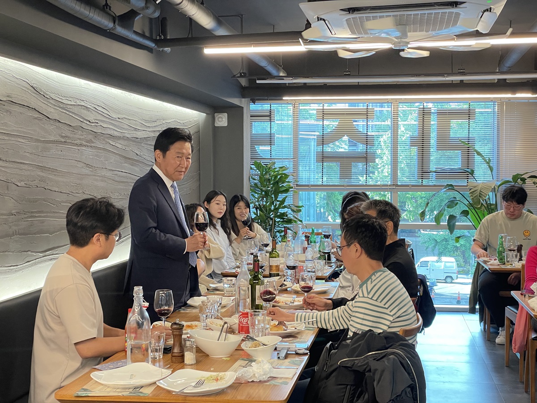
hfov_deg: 36.8
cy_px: 202
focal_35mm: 52
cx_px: 268
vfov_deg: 28.0
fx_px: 807
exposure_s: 1/60
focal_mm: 6
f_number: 2
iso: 160
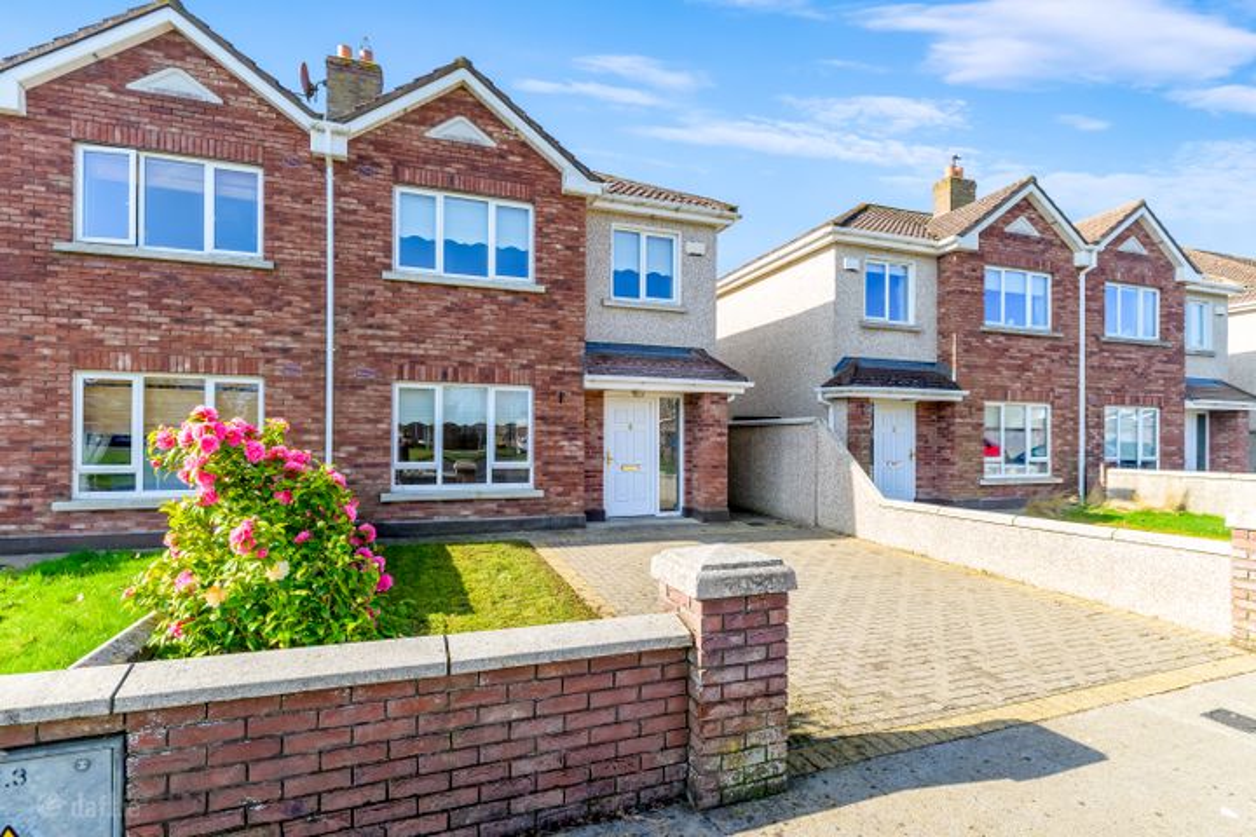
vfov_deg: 70.4
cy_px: 418
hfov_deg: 93.3
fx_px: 593
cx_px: 628
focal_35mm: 17
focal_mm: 17
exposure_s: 1/80
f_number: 7.1
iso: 200
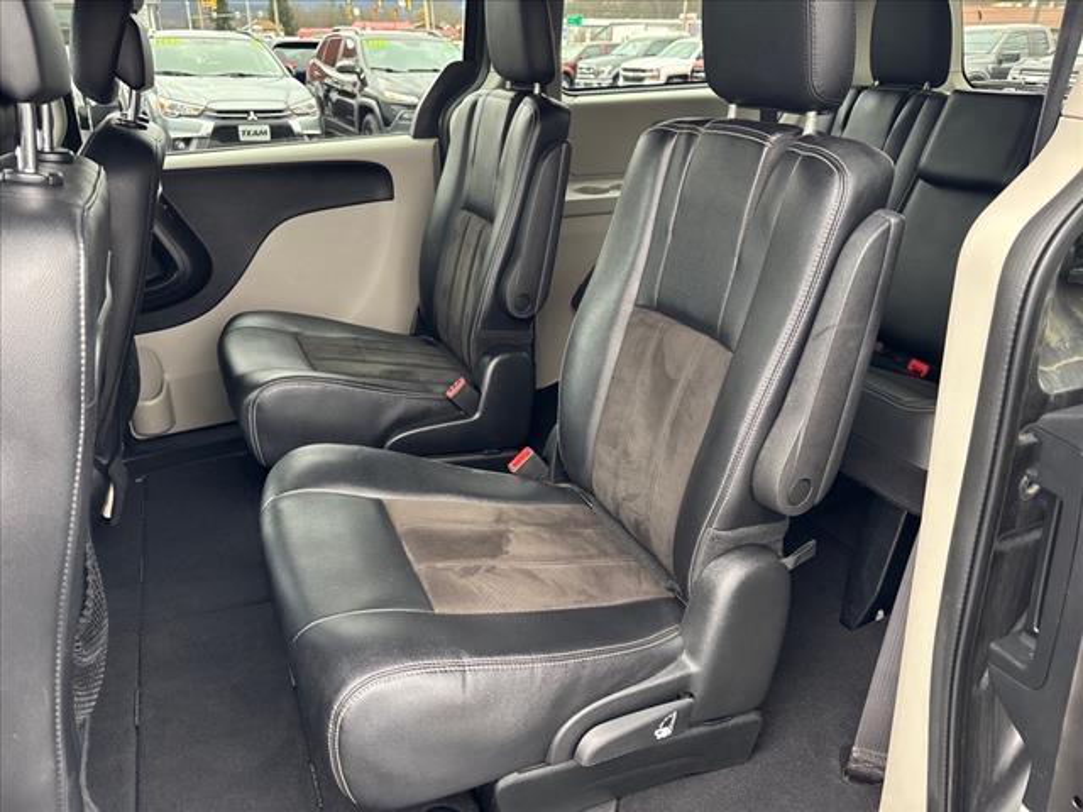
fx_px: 813
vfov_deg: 53.1
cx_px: 542
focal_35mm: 26
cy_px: 406
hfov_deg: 67.3
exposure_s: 1/67
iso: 125
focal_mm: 5.96
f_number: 1.6
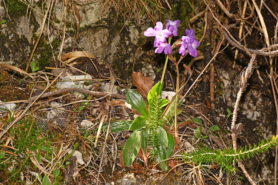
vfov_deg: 13.0
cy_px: 92
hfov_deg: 19.5
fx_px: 811
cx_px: 139
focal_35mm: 105
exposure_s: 1/200
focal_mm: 105
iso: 100
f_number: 7.1
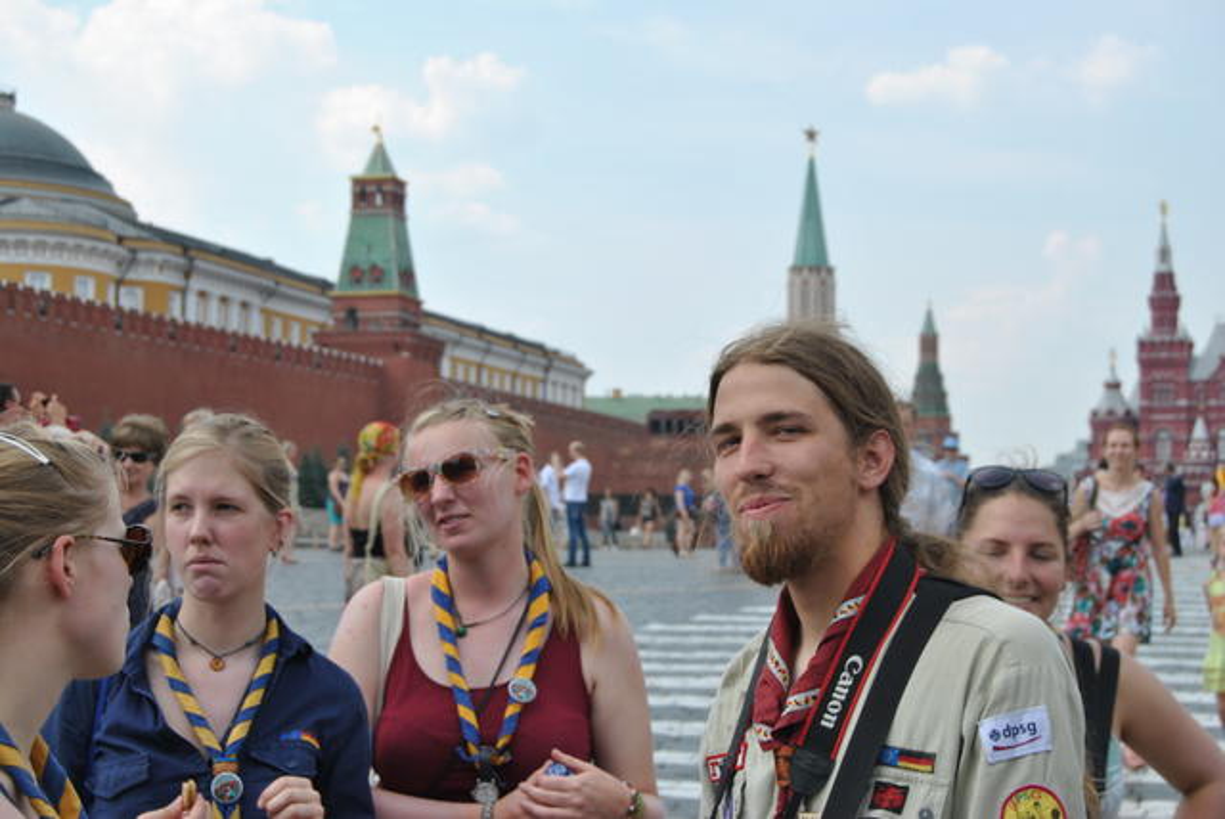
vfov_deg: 21.6
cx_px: 612
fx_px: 2146
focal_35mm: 63
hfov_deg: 31.9
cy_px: 410
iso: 100
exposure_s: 1/200
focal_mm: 42
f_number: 7.1
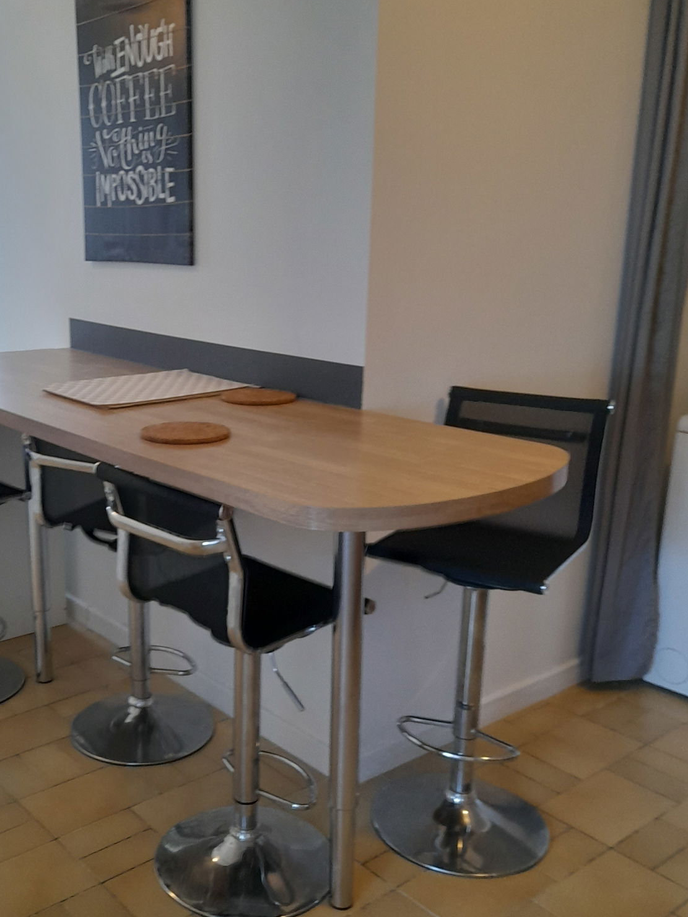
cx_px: 223
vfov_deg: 51.3
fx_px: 954
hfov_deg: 39.1
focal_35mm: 36
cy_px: 478
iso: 200
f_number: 2
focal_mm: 4.6
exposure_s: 1/50
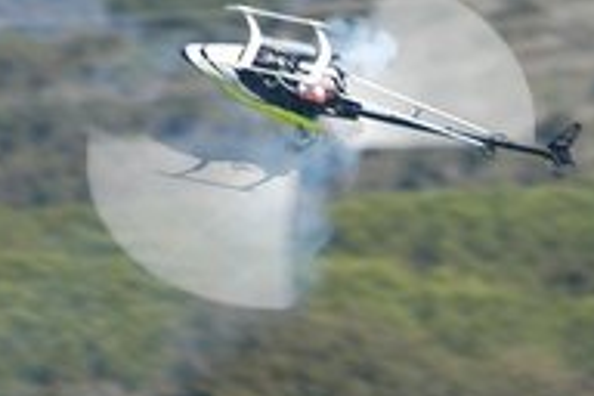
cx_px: 433
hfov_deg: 3.1
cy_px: 158
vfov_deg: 2.1
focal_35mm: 657
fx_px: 10840
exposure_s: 1/160
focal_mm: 210
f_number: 5.6
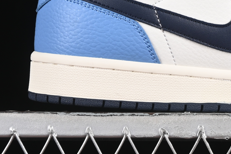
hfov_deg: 9.3
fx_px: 1406
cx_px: 249
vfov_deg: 6.2
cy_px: -28
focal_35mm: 219
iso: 160
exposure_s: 1/60
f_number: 7.1
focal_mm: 50
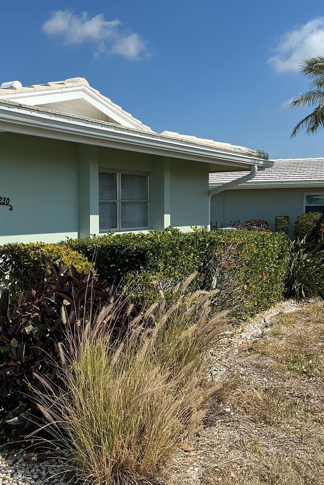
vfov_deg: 47.4
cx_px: 117
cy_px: 245
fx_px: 553
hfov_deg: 32.5
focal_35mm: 41
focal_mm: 3
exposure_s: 1/2427
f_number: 1.8
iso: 25
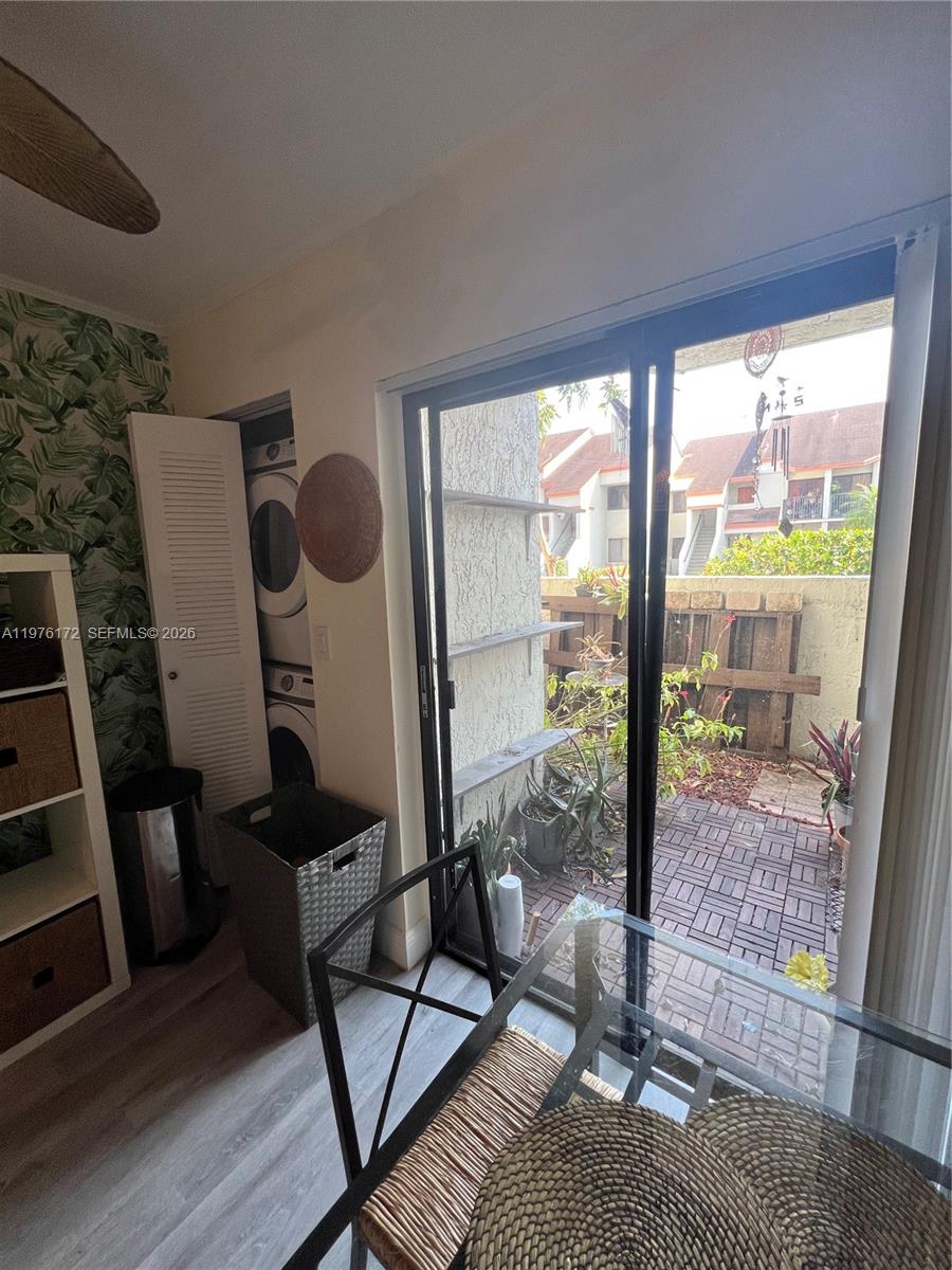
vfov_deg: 106.2
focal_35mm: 13
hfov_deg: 89.9
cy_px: 635
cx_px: 476
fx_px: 477
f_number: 1.8
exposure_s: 1/120
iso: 100
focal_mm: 1.57
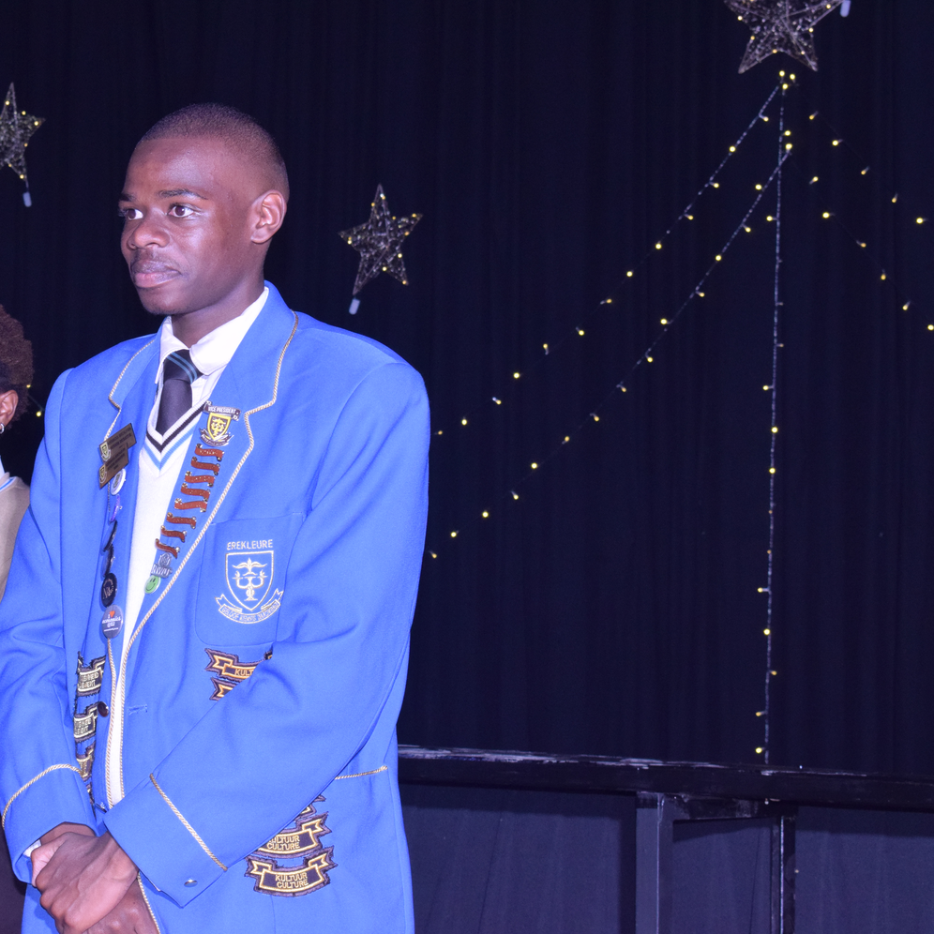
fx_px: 3225
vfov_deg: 16.5
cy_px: 468
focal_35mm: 106
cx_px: 256
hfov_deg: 16.4
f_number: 8
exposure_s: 1/60
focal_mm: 55
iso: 1000
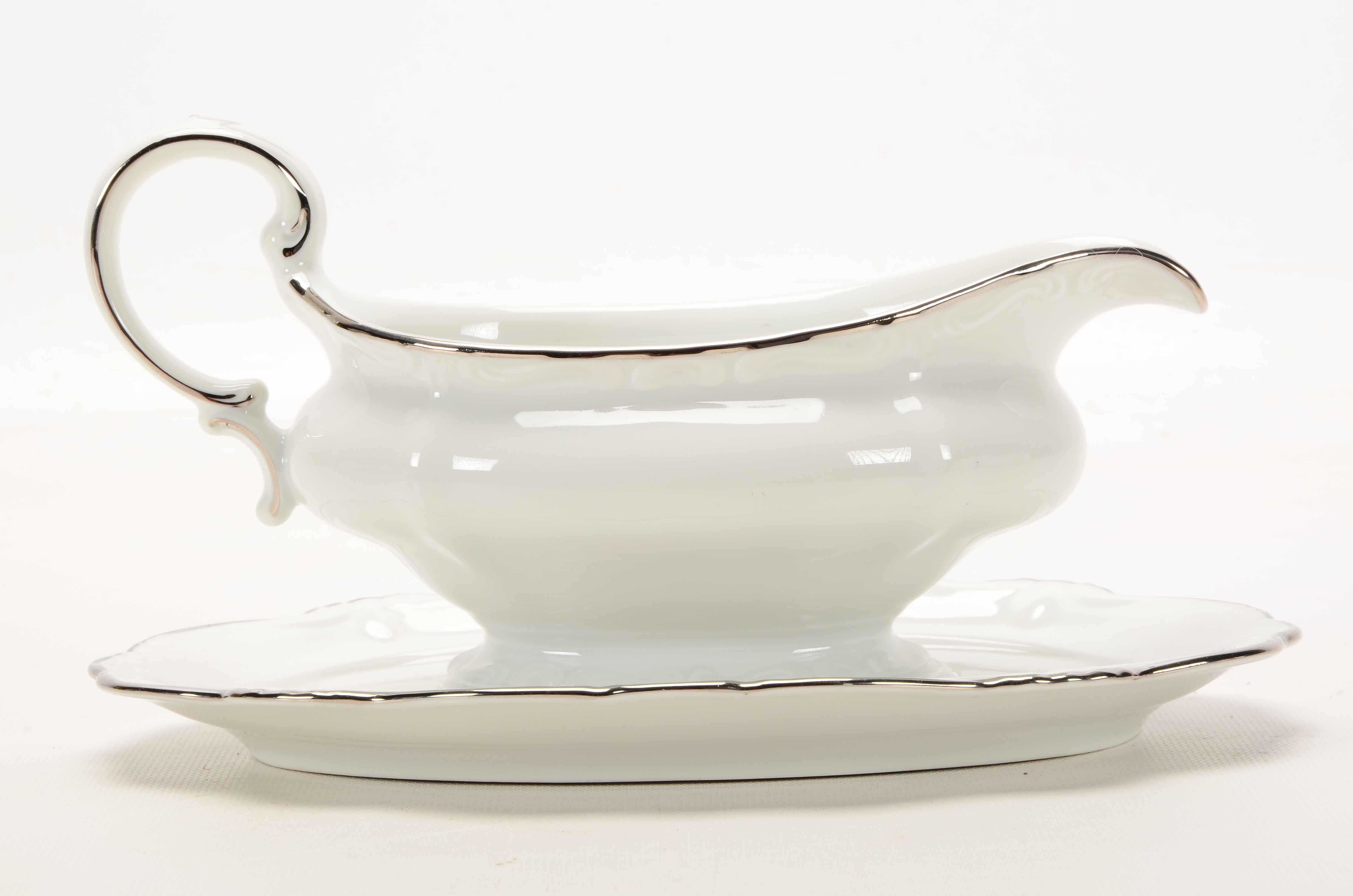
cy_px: 448
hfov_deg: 15.2
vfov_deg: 10.1
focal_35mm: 135
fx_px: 5063
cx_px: 676
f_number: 18
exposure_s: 1/160
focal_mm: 90
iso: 200
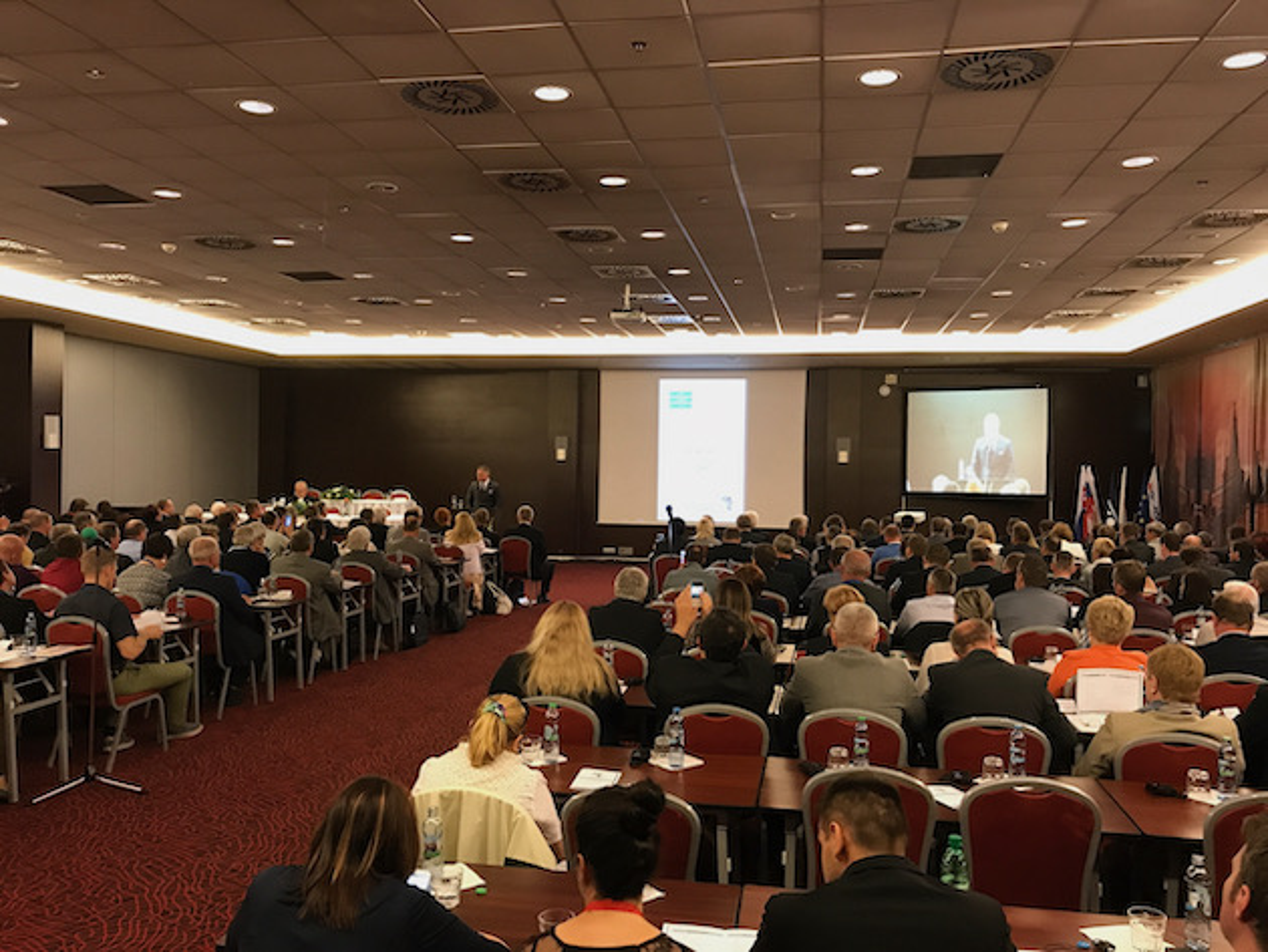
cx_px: 634
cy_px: 476
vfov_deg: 49.8
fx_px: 1026
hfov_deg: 63.4
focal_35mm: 28
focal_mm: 3.99
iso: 100
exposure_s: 1/11
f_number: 1.8
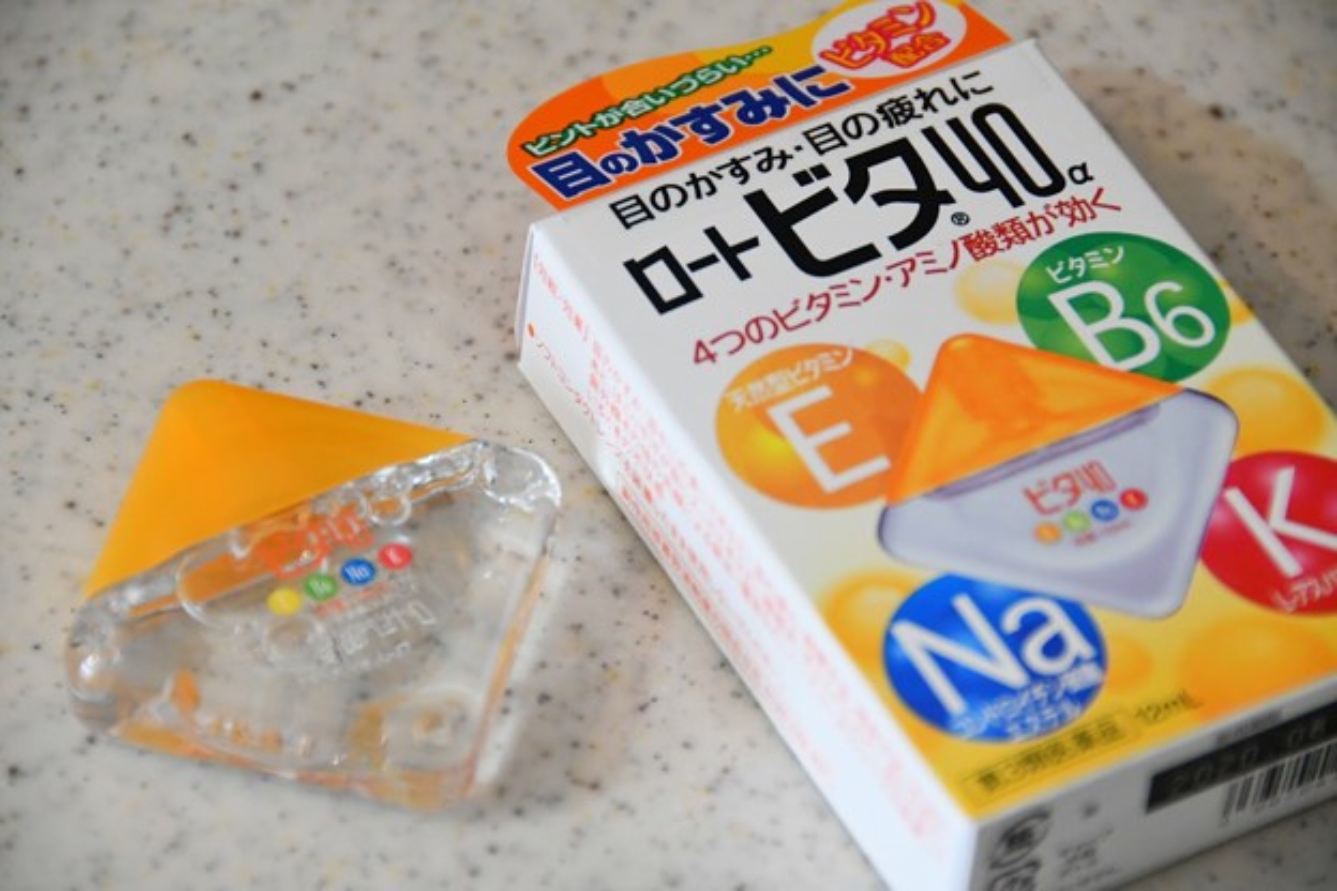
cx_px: 668
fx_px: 11141
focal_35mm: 300
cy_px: 446
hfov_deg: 6.9
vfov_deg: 4.6
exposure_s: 1/125
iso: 2500
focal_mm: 200
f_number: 5.6
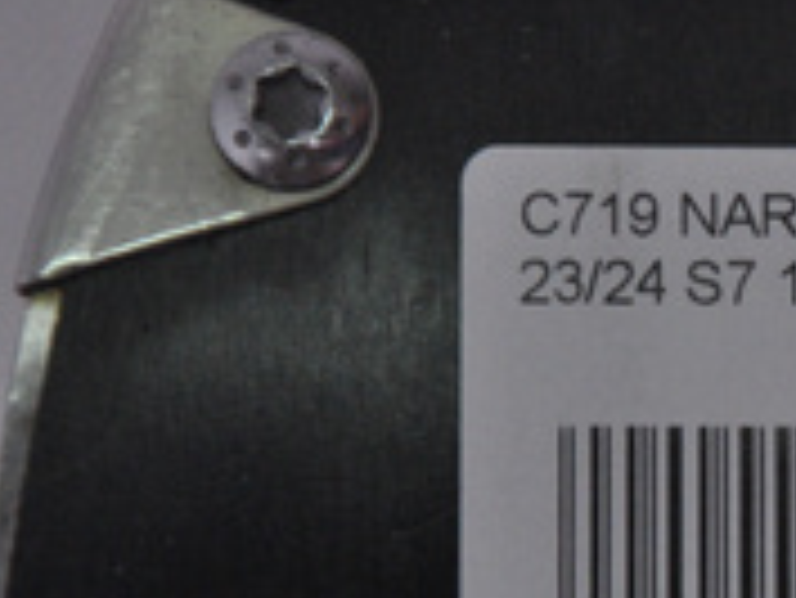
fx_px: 8841
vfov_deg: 3.9
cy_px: 479
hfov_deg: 5.1
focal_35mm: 384
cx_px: 1007
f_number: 9.5
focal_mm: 105
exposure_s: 1/125
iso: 3200
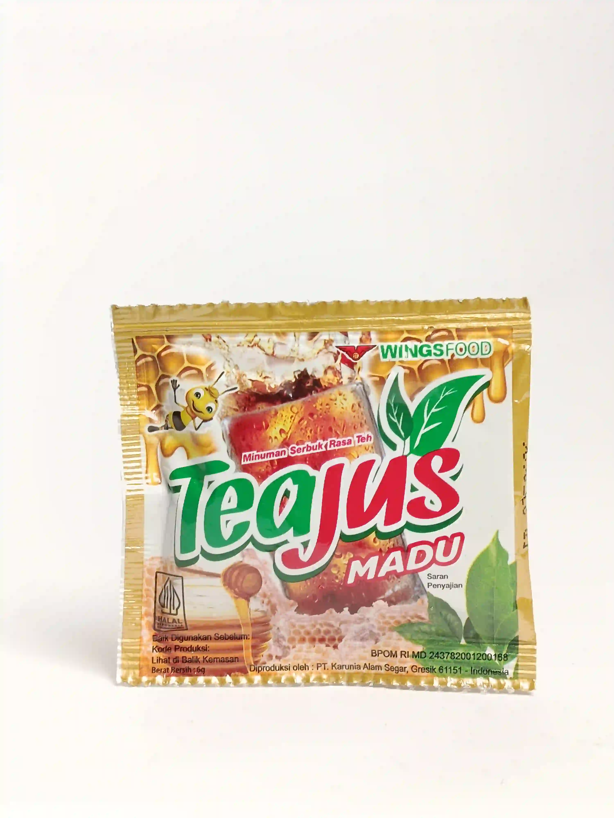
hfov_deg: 20.2
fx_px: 1726
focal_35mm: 73
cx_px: 307
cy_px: 409
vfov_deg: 26.7
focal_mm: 5.24
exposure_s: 1/100
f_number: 1.7
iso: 202
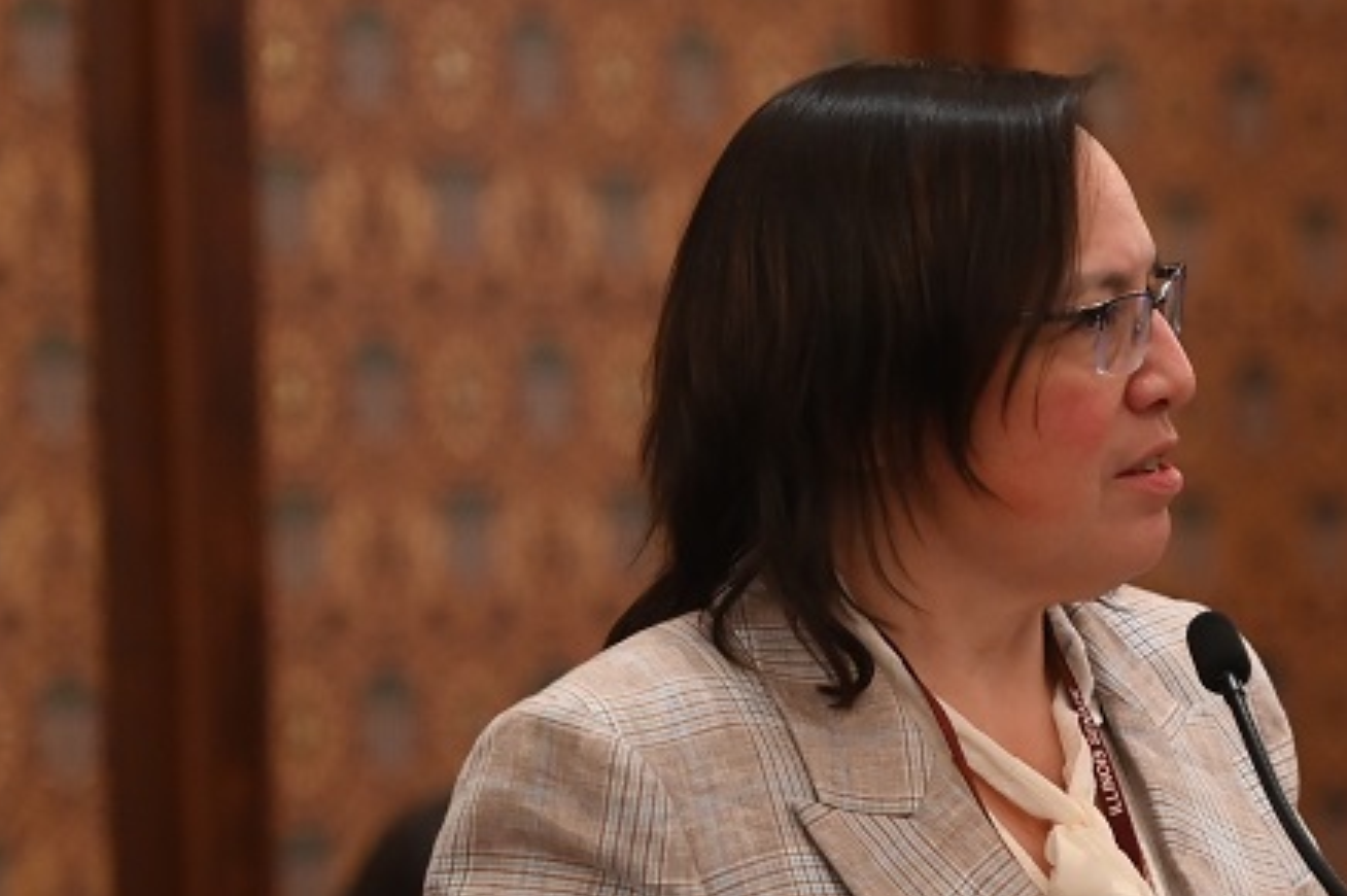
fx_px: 12562
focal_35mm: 336
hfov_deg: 6.1
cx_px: 1162
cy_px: 541
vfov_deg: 4.1
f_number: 2.8
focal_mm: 122
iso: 3200
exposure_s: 1/200
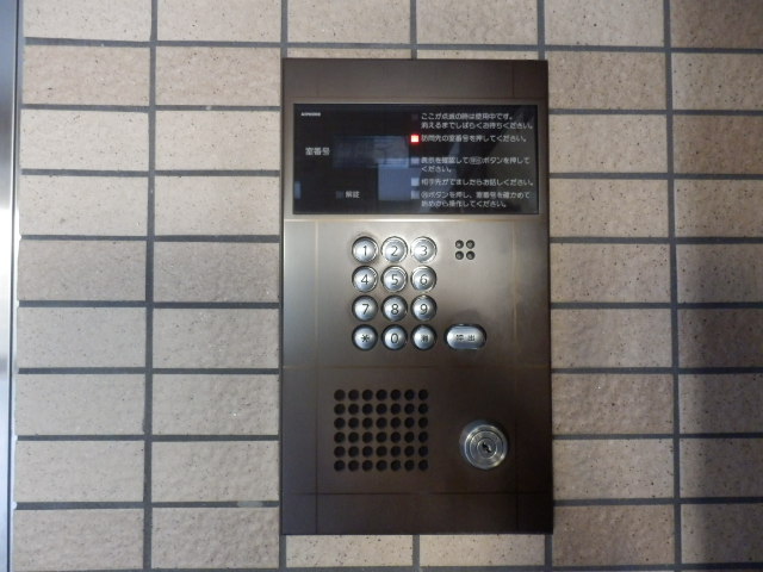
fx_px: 529
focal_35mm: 24
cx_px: 382
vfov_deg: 56.8
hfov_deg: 71.6
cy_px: 286
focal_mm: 4.2
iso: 800
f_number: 3
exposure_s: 1/20
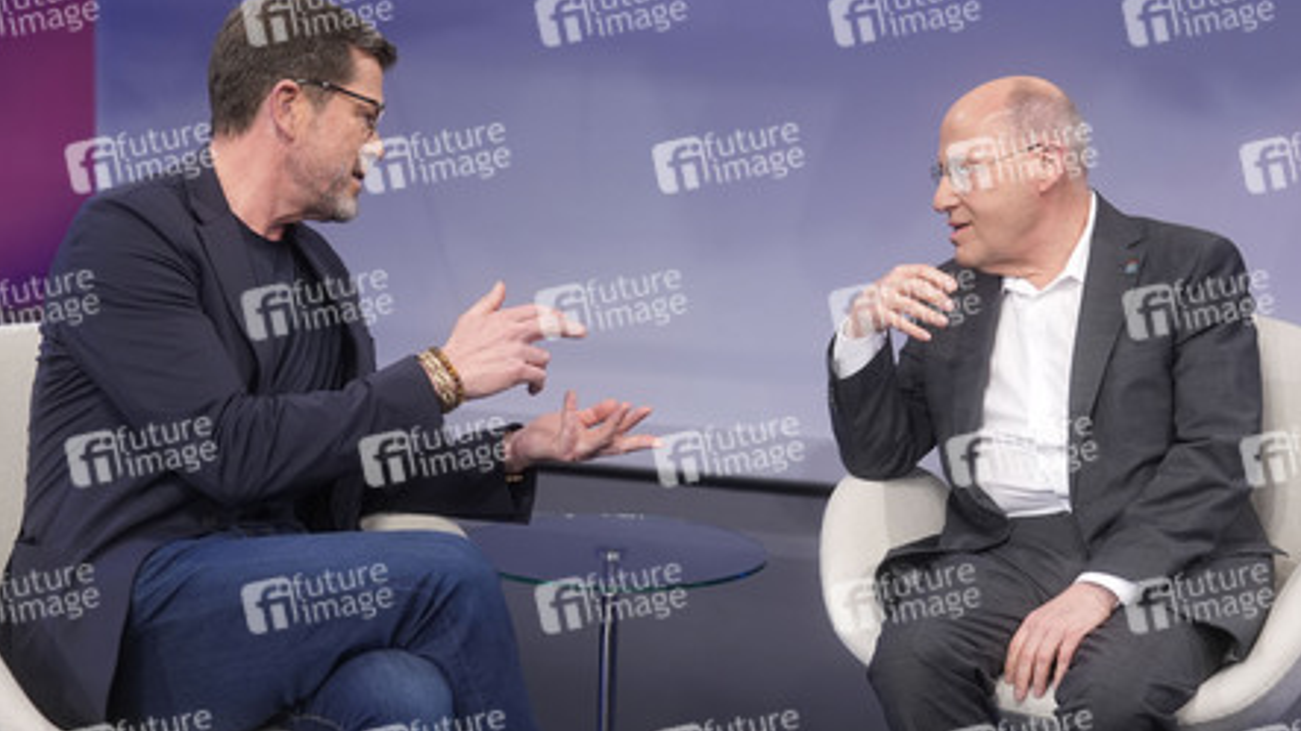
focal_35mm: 48
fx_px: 1656
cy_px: 379
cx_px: 650
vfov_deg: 24.9
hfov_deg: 42.9
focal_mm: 30
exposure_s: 1/160
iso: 640
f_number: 2.2
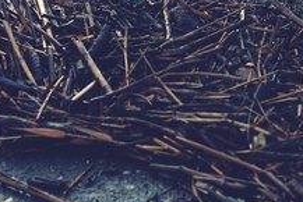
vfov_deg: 5.9
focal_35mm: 230
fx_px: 1937
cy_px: -188
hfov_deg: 8.9
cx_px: 64
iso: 200
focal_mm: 50
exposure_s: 1/125
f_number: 4.5
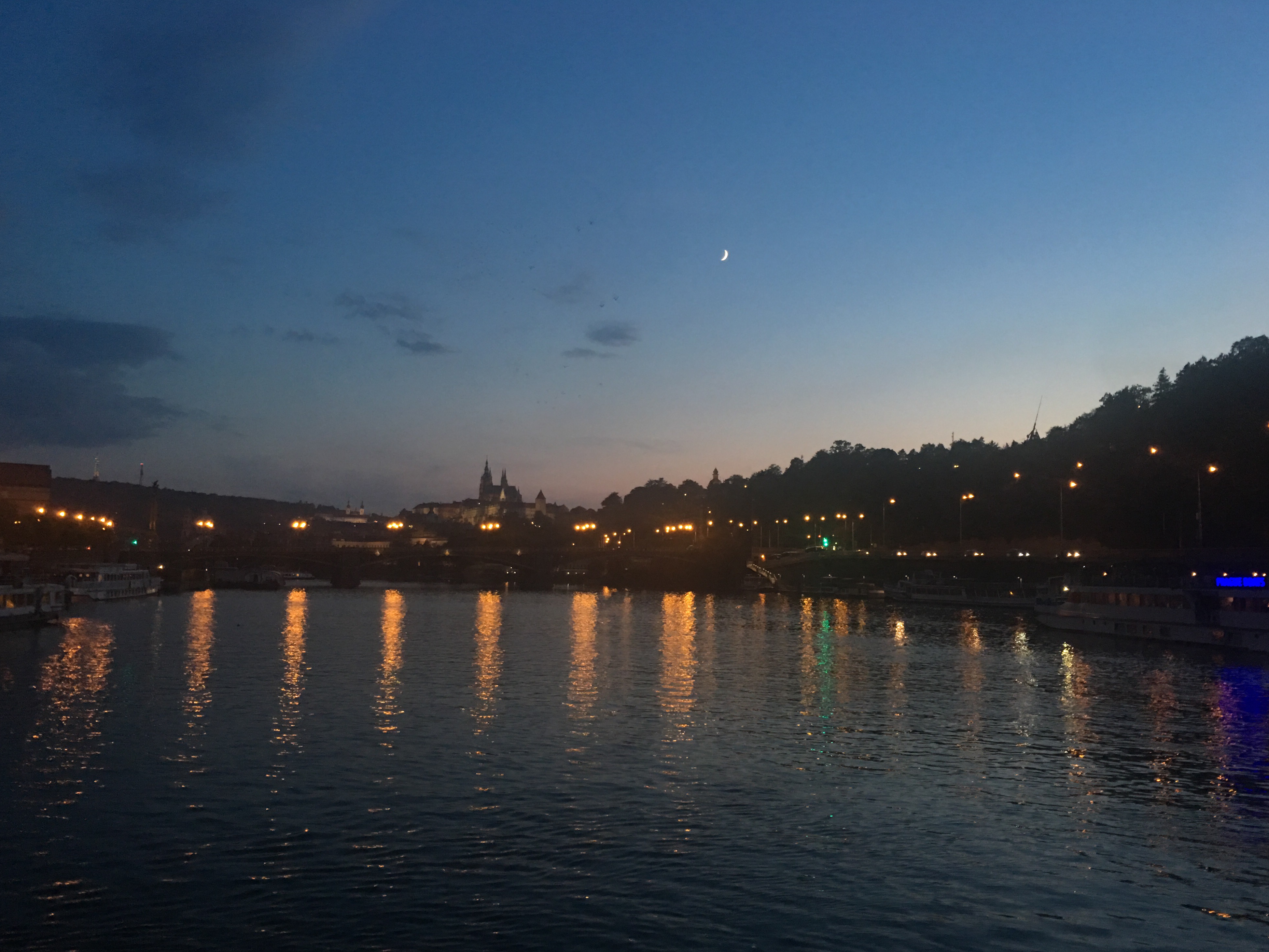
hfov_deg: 60.0
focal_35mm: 30
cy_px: 481
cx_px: 634
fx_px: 1100
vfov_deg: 46.8
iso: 100
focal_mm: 4.15
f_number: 2.2
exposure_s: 1/17
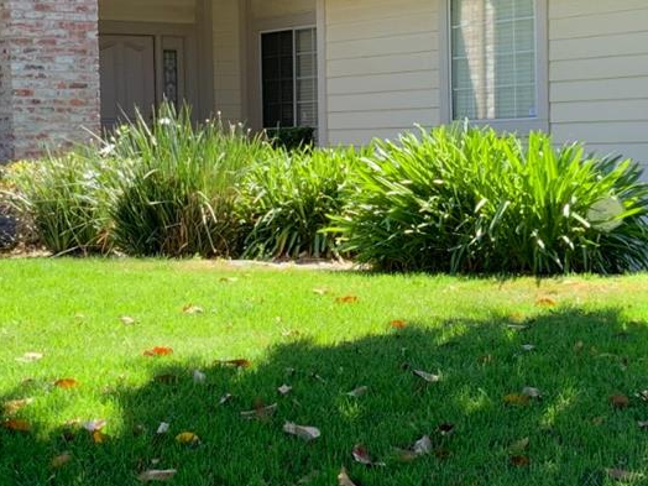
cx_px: 428
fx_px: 1554
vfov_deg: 17.8
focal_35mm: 83
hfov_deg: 23.5
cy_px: 181
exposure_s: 1/222
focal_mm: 3
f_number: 1.8
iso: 16
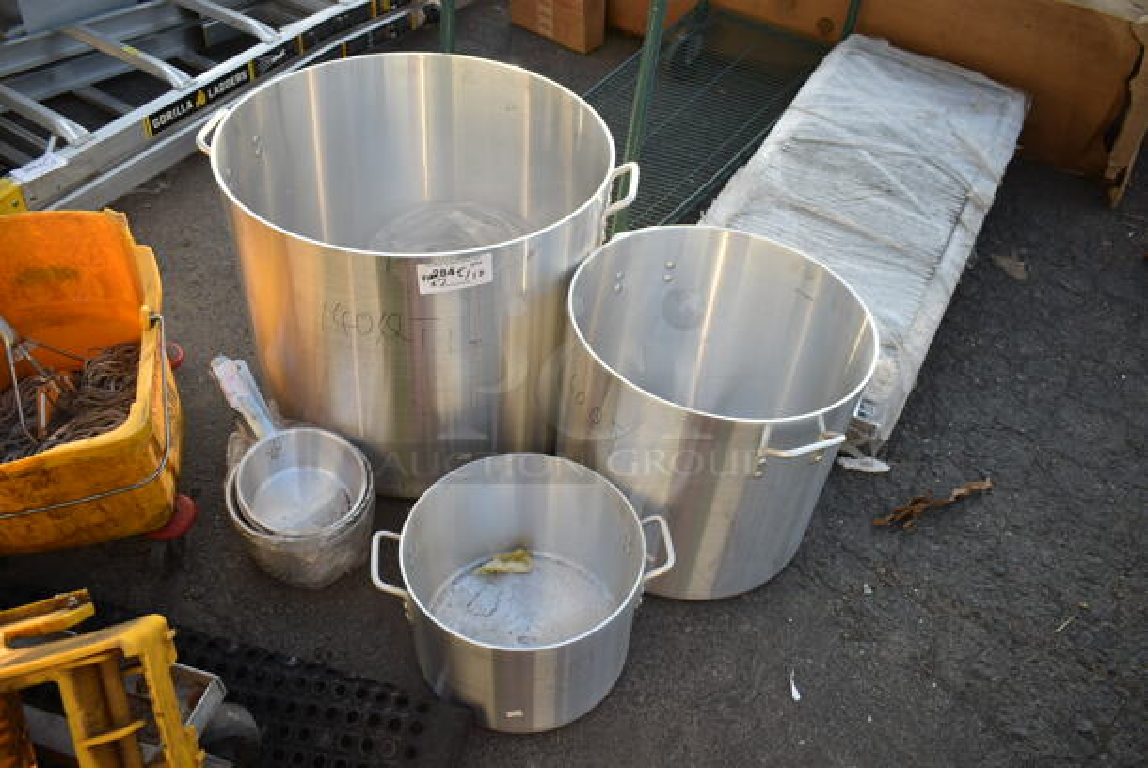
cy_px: 384
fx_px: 958
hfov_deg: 61.9
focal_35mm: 30
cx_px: 574
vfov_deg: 43.7
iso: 100
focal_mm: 20
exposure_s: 1/125
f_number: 4.5
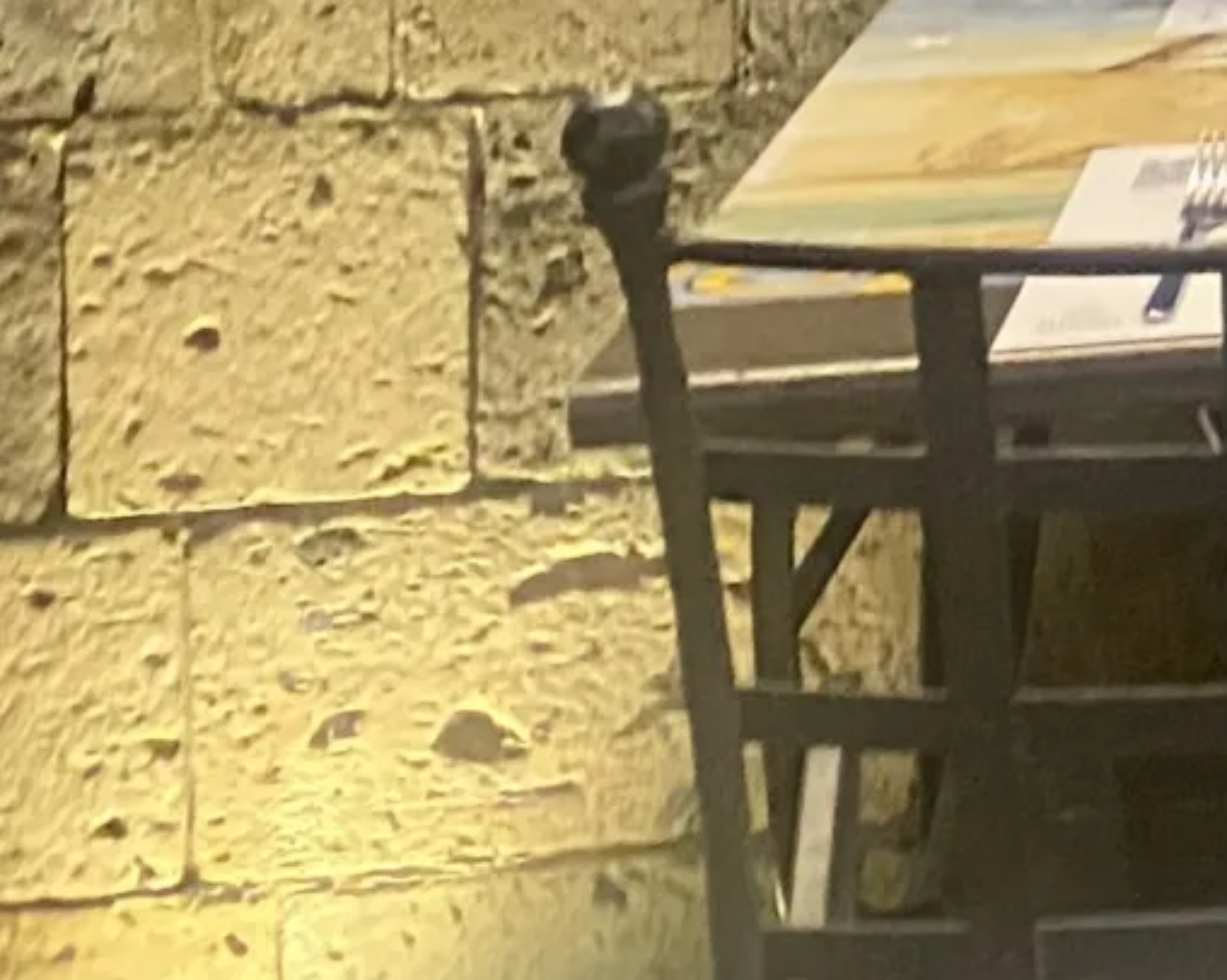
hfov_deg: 11.8
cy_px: -1048
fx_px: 4646
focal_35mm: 128
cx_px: 3087
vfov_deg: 10.9
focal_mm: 4.25
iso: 500
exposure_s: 1/25
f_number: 1.8
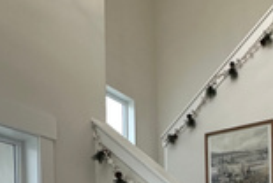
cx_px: 227
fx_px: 342
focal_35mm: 45
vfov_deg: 24.5
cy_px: 262
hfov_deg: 41.2
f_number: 2.2
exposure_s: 1/120
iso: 250
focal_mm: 2.22
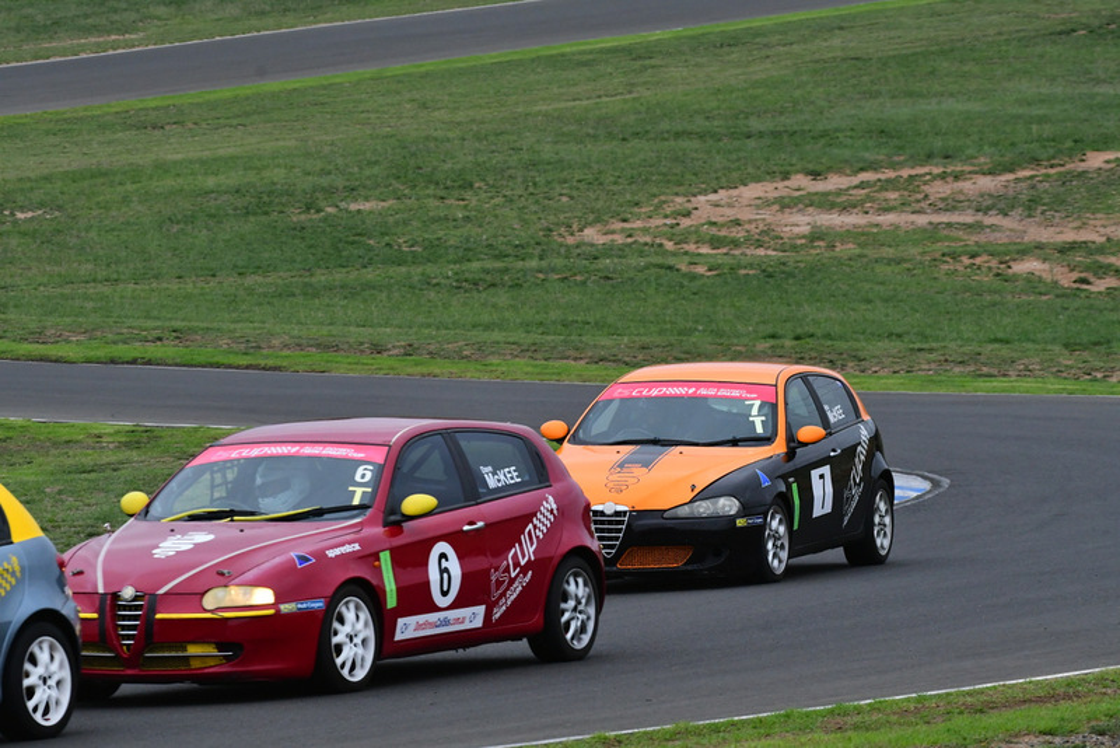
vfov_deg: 4.6
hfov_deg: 6.9
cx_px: 560
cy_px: 374
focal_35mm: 300
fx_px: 9336
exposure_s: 1/640
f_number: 10
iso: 2000
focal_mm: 200
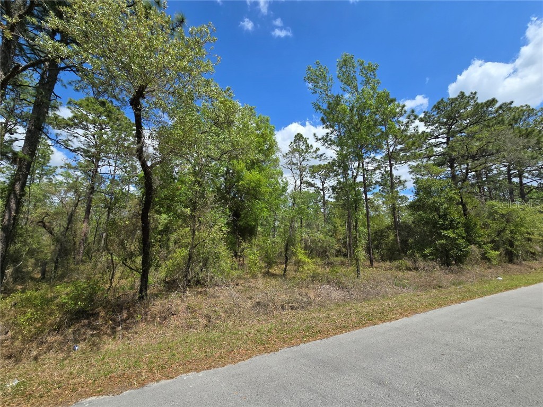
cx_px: 272
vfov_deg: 89.9
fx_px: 204
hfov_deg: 106.2
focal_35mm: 13
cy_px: 204
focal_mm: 2.2
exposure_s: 1/2417
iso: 50
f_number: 2.2
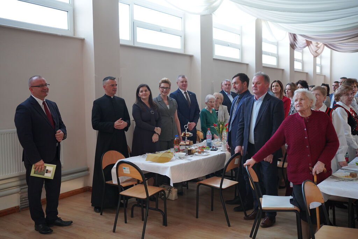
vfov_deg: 37.9
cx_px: 179
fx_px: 348
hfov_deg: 54.4
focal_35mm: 35
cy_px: 120
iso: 2500
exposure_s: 1/160
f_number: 4
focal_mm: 35
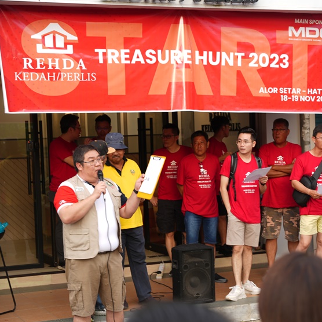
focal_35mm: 84
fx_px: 888
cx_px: 177
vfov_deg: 20.5
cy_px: 193
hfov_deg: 20.5
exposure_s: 1/40
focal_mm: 53.9
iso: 64
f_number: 3.5
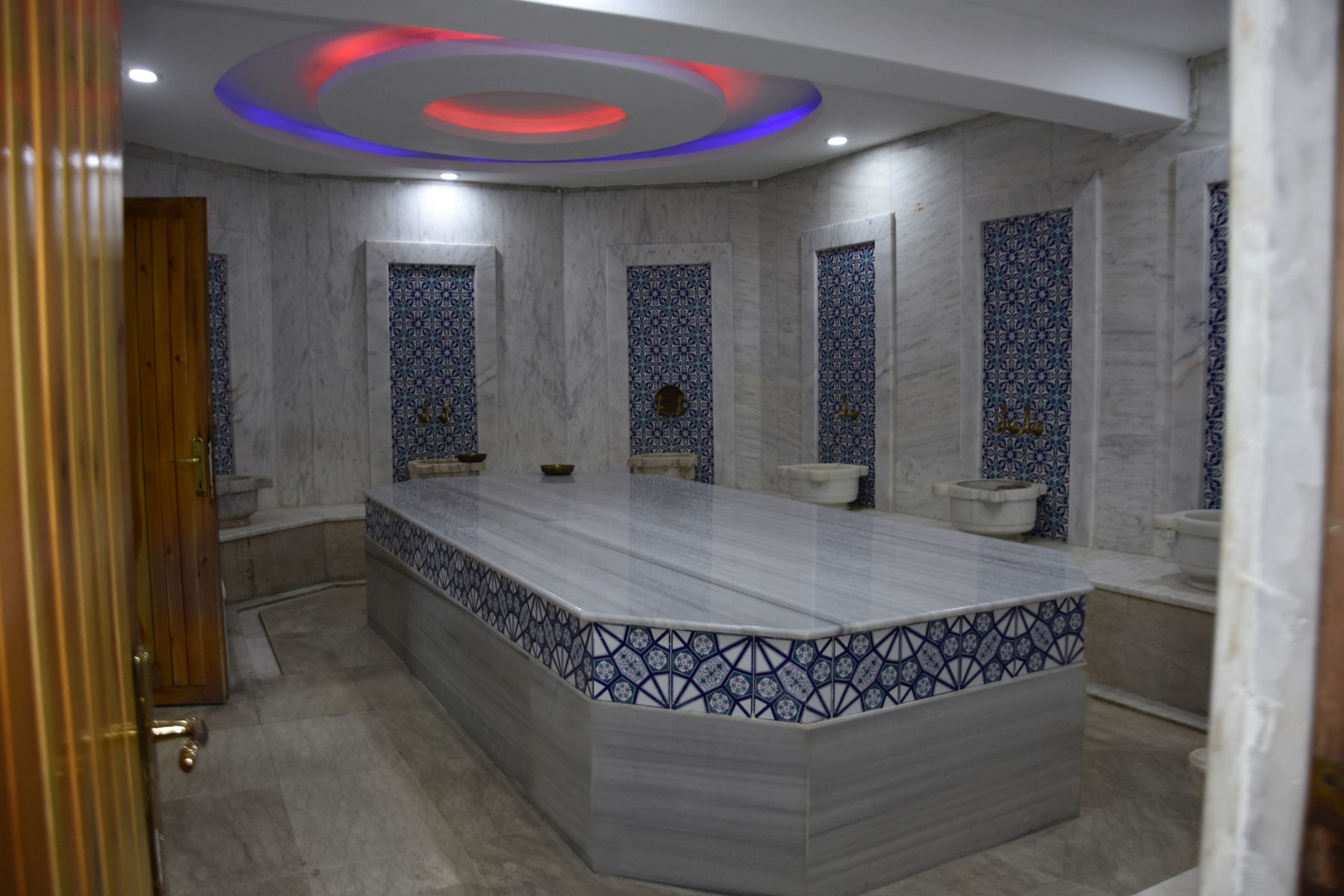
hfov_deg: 67.4
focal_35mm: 27
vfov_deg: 47.9
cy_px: 448
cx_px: 672
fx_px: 1008
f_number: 3.5
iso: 400
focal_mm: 18
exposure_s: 1/80
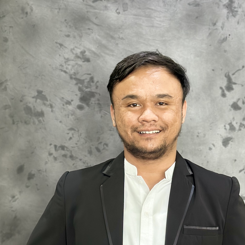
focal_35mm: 84
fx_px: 673
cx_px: 151
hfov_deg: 20.6
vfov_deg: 20.6
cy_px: 153
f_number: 1.78
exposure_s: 1/60
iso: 320
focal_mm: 6.86
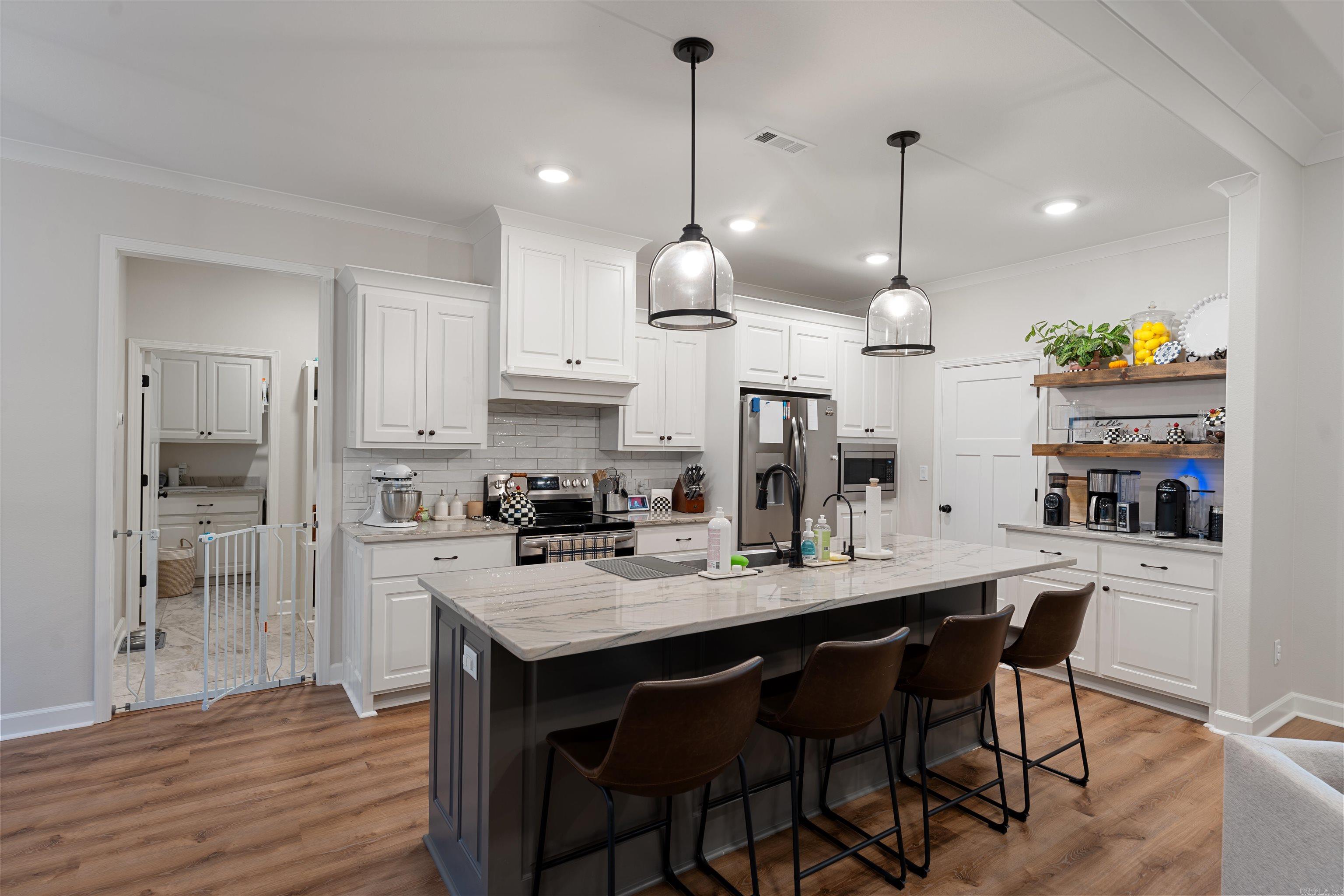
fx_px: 672
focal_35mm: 18
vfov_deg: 67.4
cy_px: 448
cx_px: 672
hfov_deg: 90.0
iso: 100
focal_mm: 18
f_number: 7.1
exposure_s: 1.3
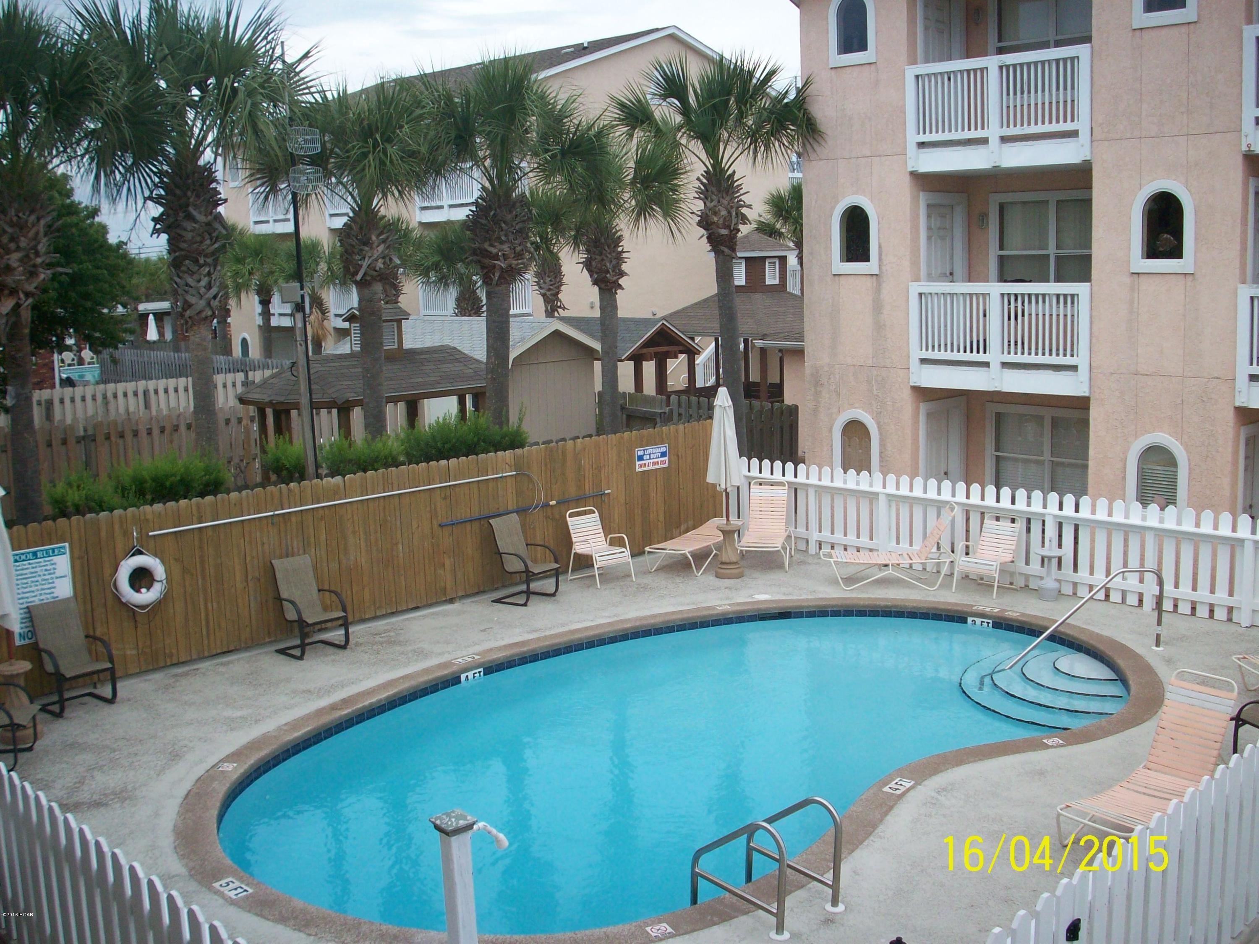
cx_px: 630
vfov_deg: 38.7
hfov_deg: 50.1
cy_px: 472
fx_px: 1346
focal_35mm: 37
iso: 80
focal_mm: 6.2
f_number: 2.8
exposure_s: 1/372
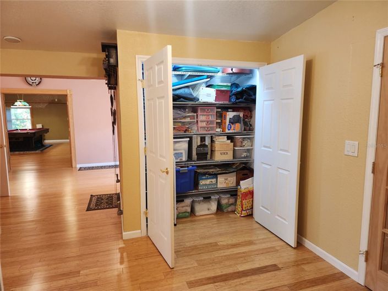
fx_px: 258
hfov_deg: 74.0
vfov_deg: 58.8
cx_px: 194
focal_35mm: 23
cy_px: 146
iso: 400
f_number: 1.8
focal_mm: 6.4
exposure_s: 1/120
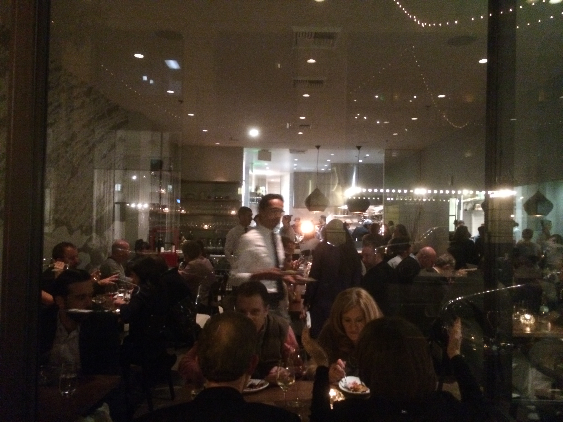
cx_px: 282
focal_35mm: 30
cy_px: 211
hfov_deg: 60.0
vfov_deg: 46.8
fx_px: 488
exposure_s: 1/15
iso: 640
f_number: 2.2
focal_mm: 4.12
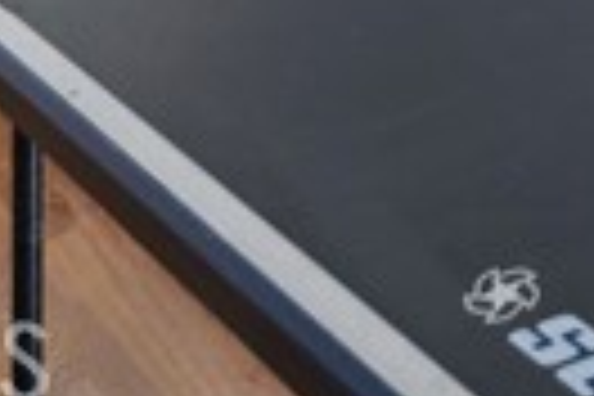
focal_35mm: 68
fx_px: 1122
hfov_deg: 25.3
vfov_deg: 14.2
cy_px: -531
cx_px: 783
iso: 100
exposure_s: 1/5
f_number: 9
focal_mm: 14
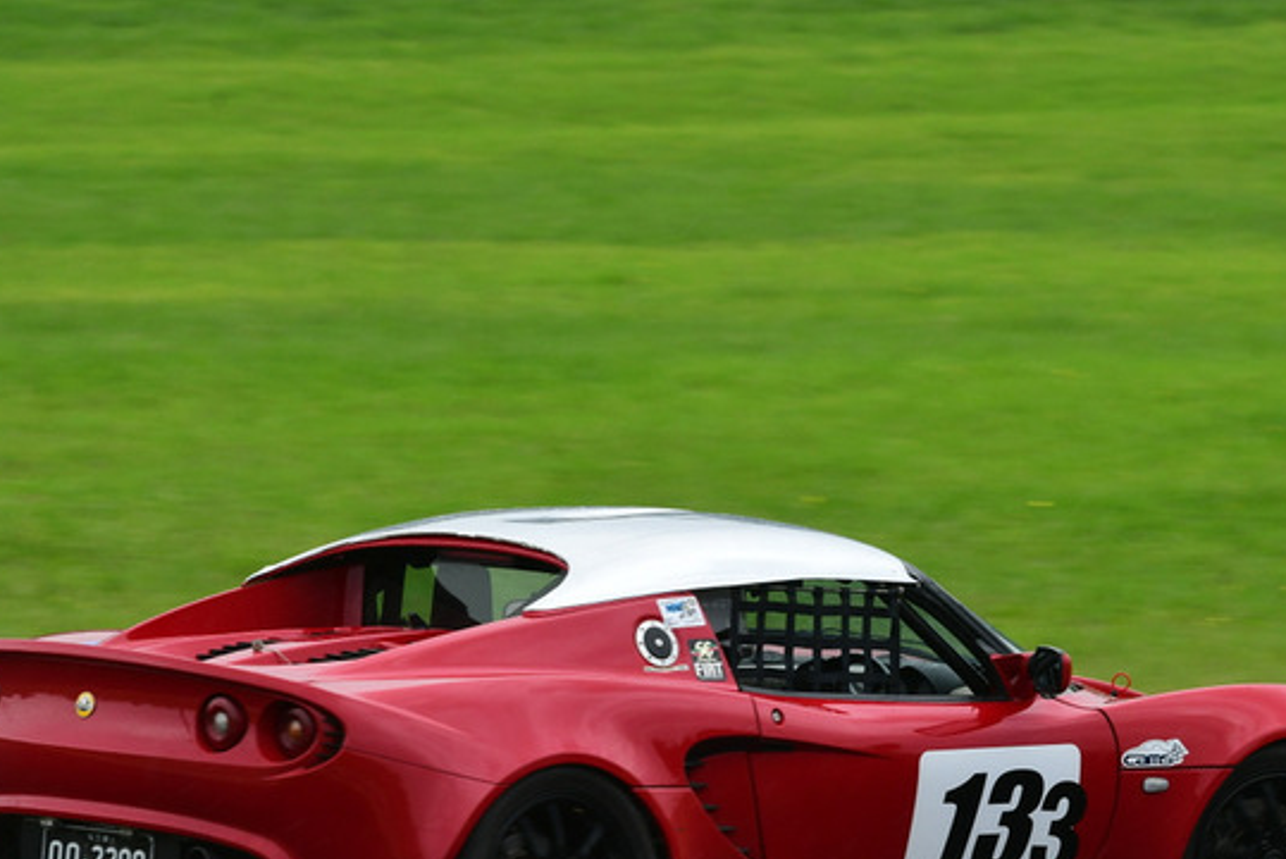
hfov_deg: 4.6
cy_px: 616
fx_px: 15904
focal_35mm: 445
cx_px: 728
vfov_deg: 3.1
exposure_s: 1/250
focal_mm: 200
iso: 400
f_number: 11
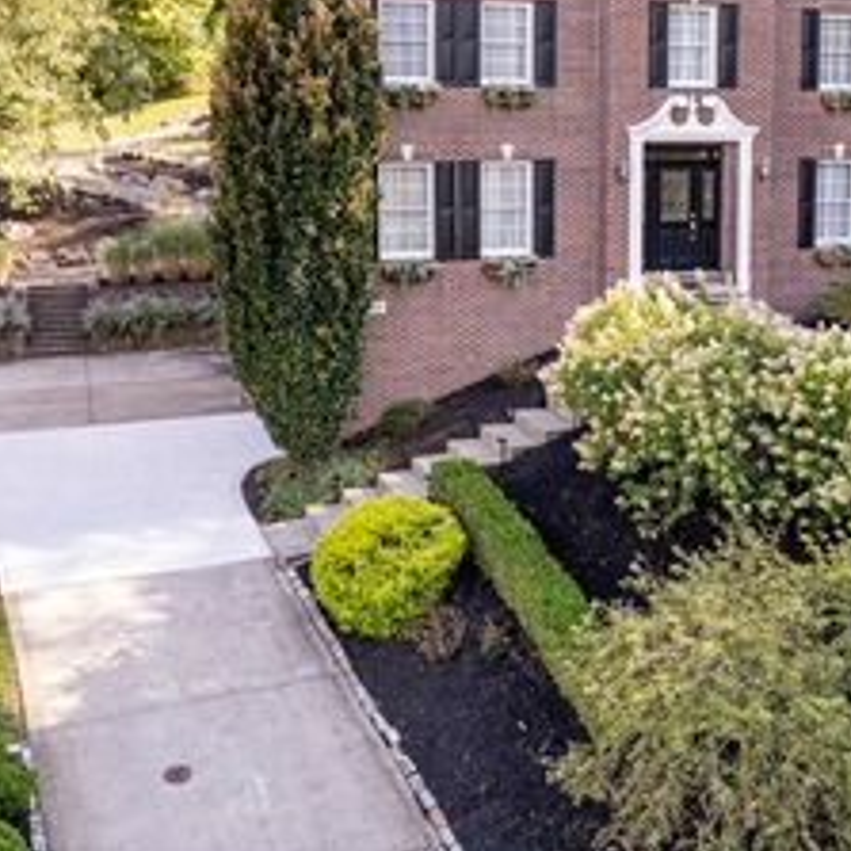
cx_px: 462
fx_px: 1168
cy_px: 223
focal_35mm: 42
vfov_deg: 39.1
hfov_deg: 40.0
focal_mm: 8.38
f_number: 2.8
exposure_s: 1/320
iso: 100
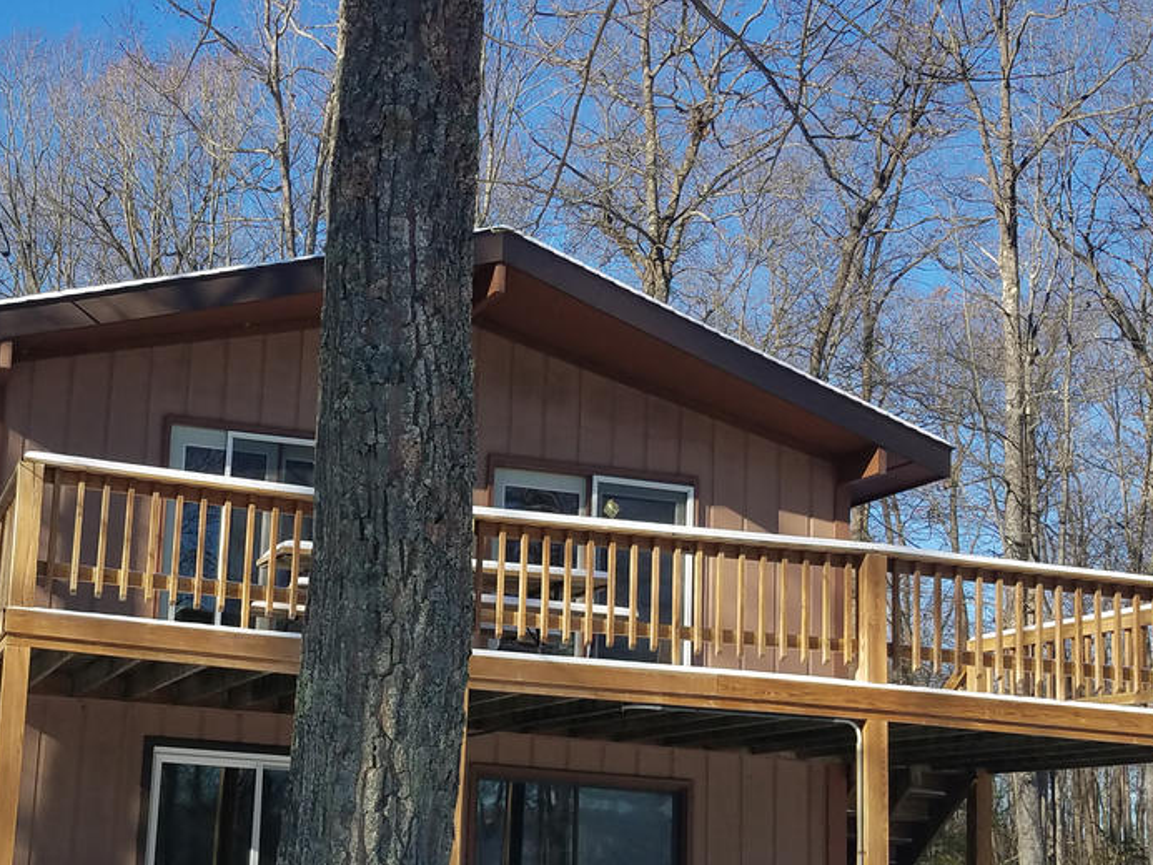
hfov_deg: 34.7
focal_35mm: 54
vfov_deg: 26.9
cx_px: 273
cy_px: 579
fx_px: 1799
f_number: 1.7
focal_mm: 4.2
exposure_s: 1/1532
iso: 40
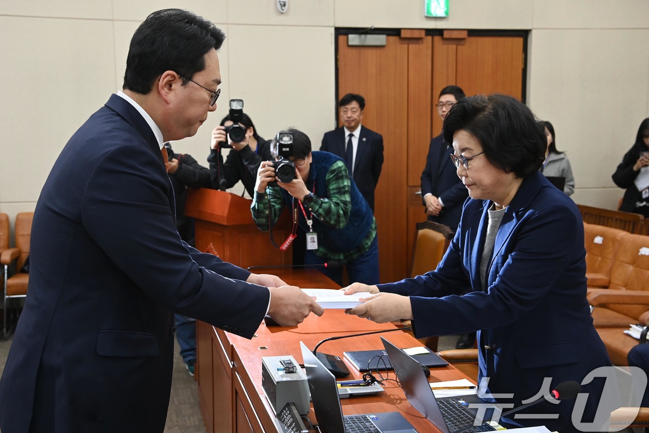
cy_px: 220
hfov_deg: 40.3
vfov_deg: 27.5
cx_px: 325
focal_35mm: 49
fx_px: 883
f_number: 6.3
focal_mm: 48
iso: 2500
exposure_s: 1/250
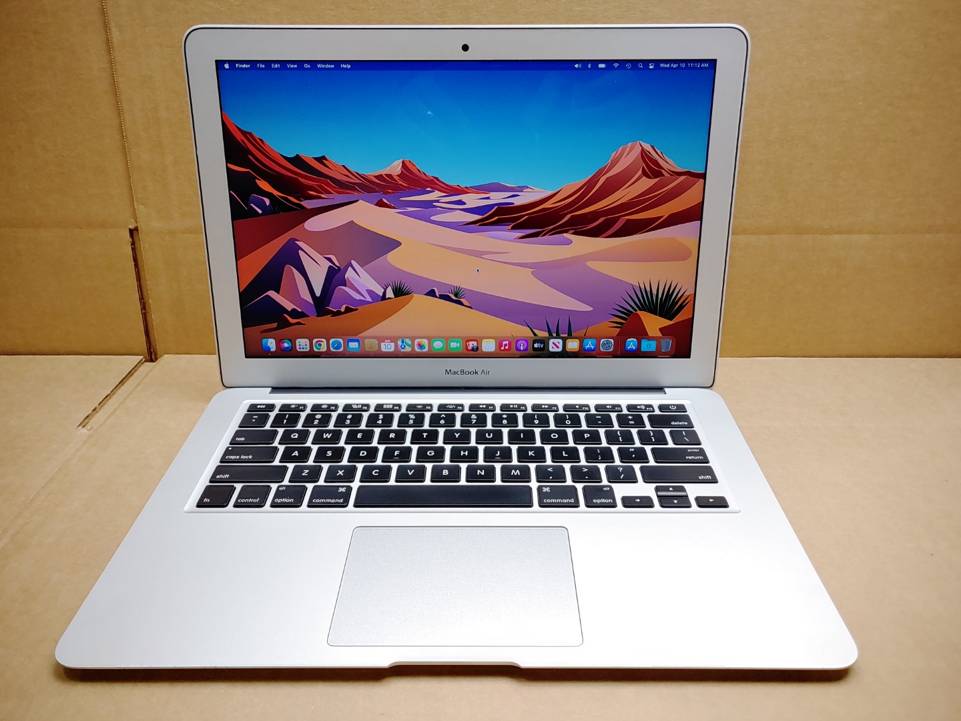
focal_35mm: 26
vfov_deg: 53.1
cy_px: 360
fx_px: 722
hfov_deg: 67.3
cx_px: 480
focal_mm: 4.36
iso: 50
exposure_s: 1/143
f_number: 1.8
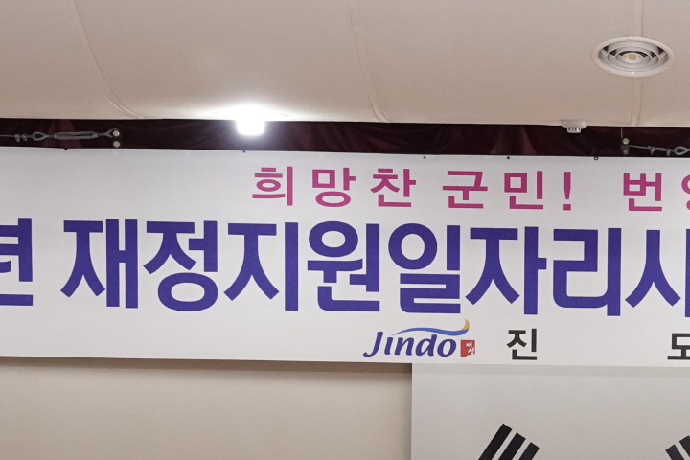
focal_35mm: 140
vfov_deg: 9.6
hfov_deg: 14.5
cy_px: 640
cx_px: 619
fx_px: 2683
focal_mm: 17.55
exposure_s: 1/125
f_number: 4.5
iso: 1000
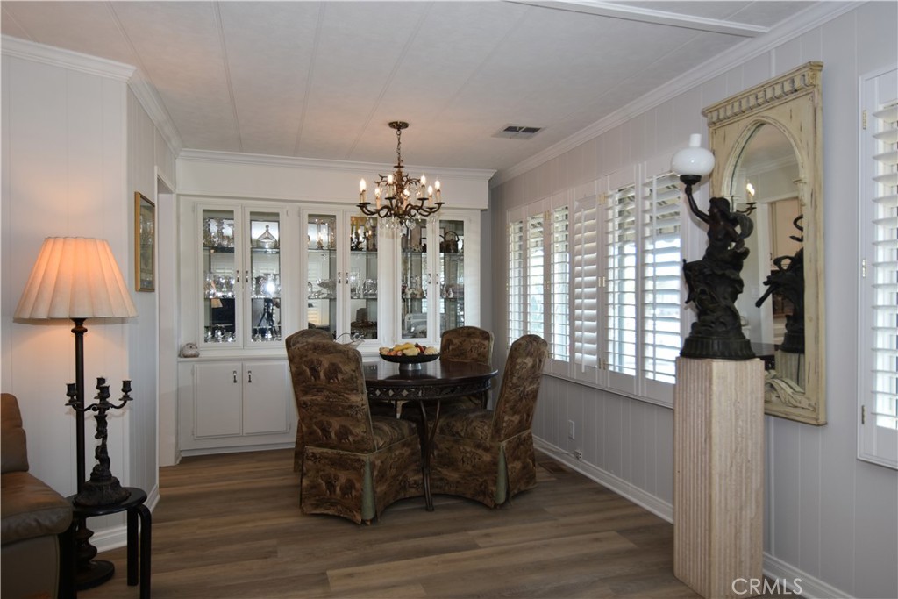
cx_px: 449
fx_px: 898
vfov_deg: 36.9
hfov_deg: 53.1
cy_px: 300
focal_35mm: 36
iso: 200
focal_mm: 24
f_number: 4
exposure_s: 1/60
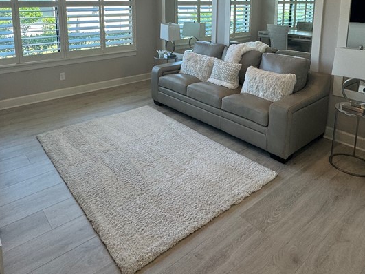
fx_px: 285
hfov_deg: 65.3
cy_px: 47
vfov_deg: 47.9
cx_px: 175
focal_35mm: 27
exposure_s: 1/120
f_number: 2.2
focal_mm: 2.22
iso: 100
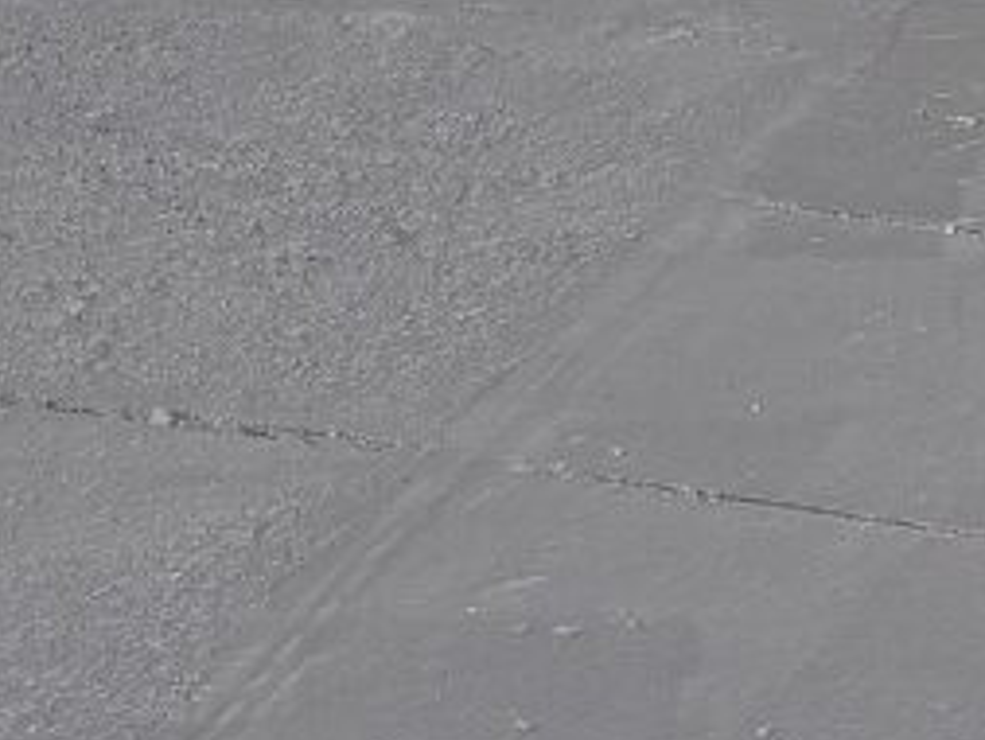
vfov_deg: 9.9
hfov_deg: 13.2
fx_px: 4099
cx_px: 1285
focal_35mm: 144
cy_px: -495
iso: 50
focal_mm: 5.96
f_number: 1.6
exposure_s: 1/3413
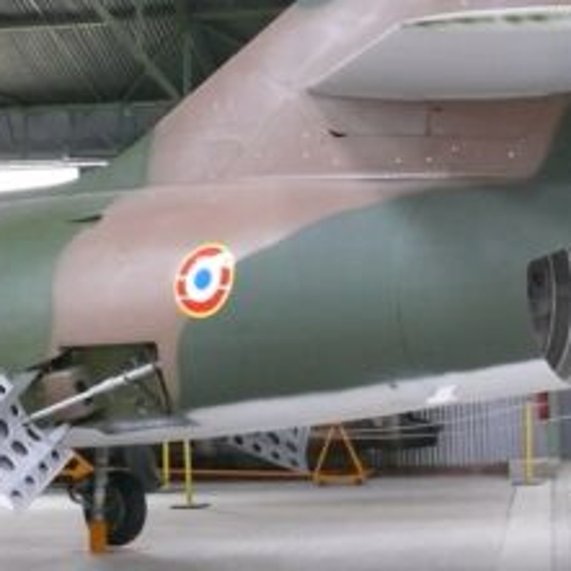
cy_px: 187
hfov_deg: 24.1
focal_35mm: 70
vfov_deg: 24.5
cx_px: 491
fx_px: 1306
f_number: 2.8
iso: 400
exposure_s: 1/60
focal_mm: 7.4
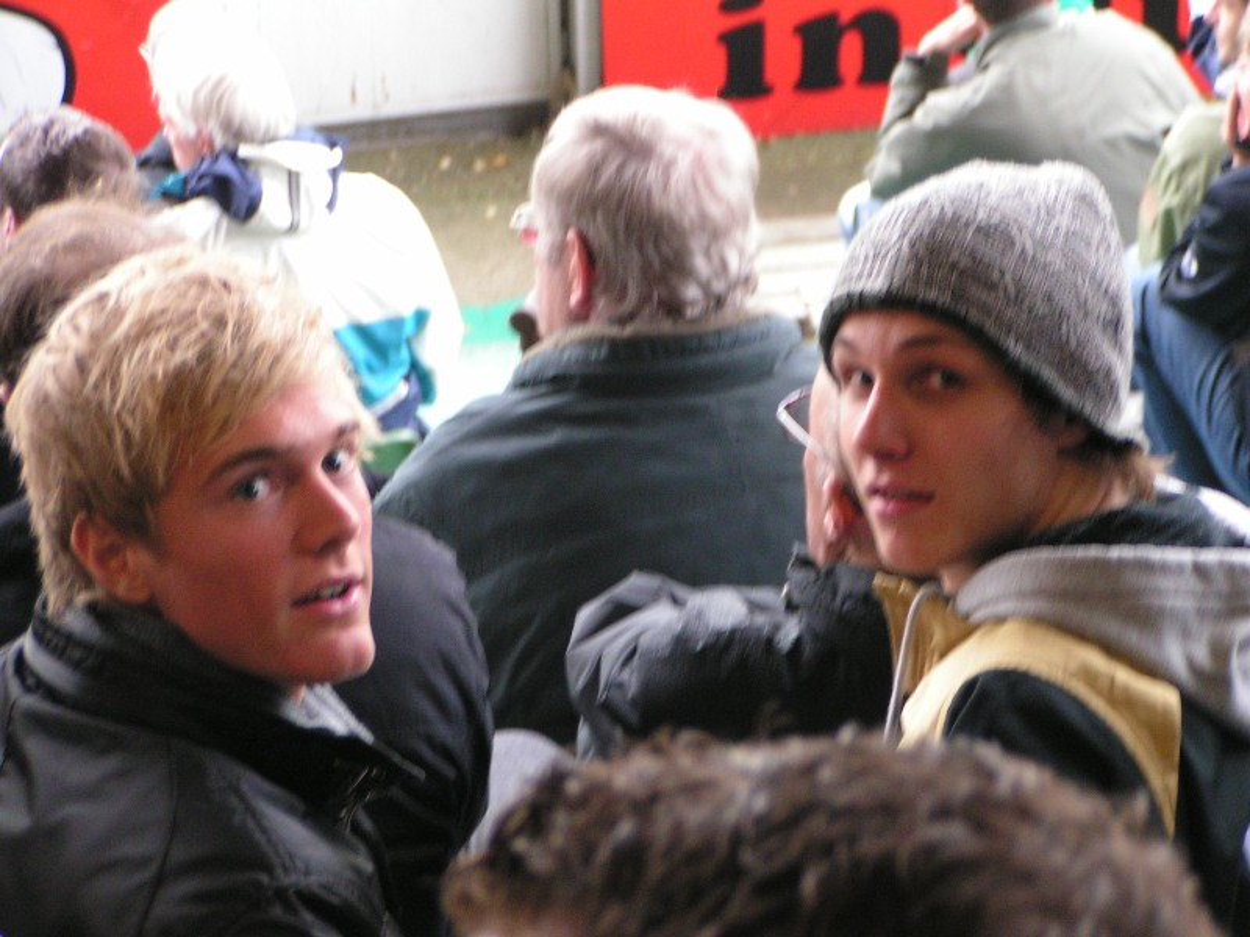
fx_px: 5164
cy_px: 468
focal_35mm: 143
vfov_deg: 10.4
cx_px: 625
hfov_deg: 13.8
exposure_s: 1/25
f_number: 3.5
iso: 200
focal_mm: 21.9
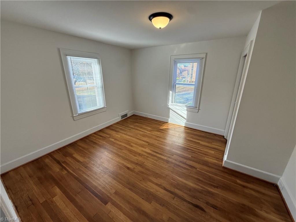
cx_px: 148
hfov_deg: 102.1
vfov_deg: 85.7
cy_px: 111
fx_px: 120
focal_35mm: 14
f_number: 2.2
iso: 64
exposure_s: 1/136
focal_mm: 2.22
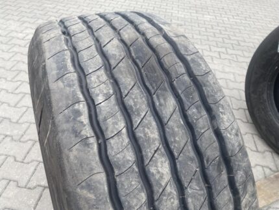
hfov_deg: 67.3
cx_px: 140
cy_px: 105
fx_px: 210
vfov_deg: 53.1
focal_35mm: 26
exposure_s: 1/361
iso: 32
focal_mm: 4.25
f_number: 1.8
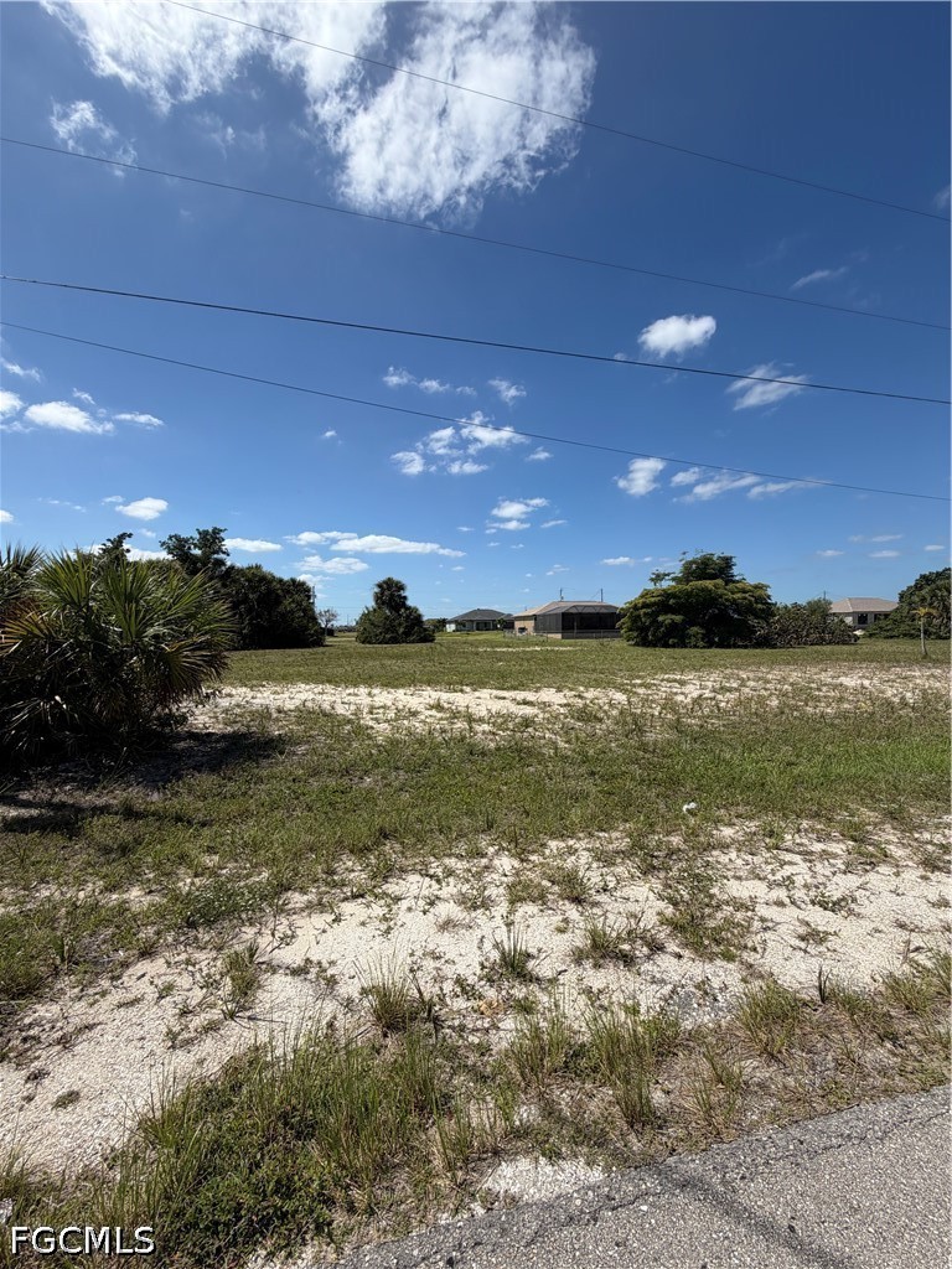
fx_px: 513
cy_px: 634
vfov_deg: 102.1
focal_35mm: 14
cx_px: 476
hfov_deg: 85.7
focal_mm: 2.22
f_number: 2.2
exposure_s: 1/1125
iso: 20
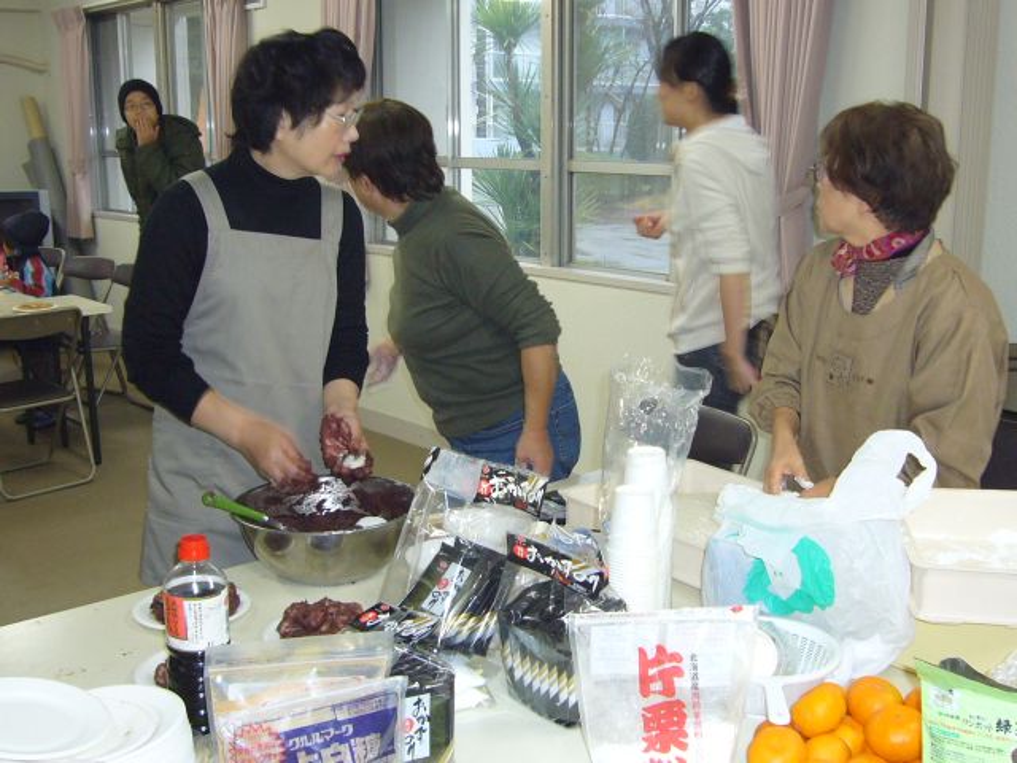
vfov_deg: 36.0
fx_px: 1175
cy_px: 382
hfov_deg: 46.8
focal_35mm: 40
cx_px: 508
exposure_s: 1/30
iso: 125
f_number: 2.8
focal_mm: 4.7
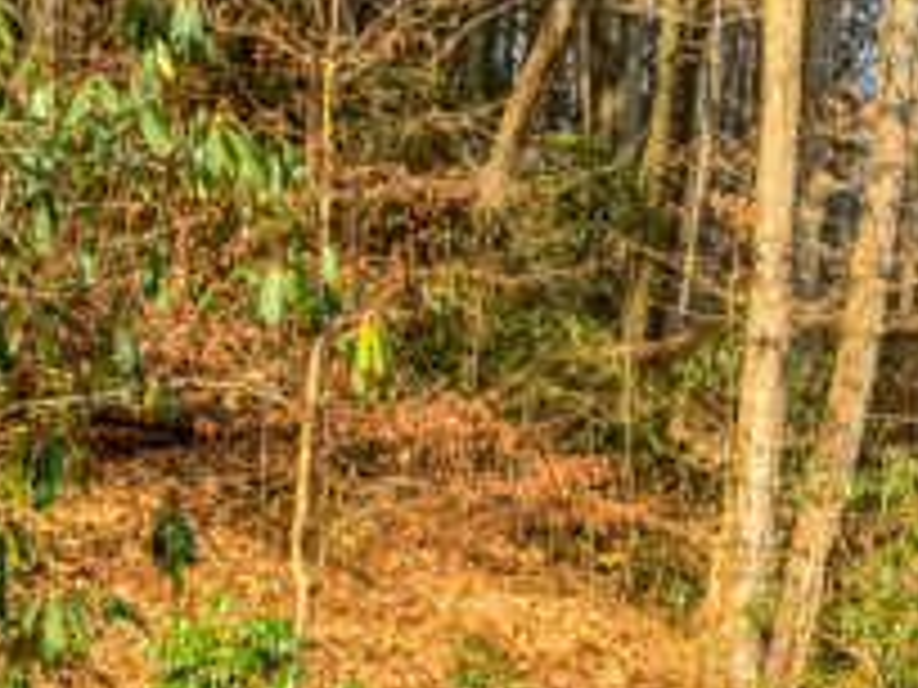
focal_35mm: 85
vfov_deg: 15.9
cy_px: 1043
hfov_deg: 22.4
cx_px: 853
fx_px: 2254
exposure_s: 1/250
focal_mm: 4.25
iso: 25
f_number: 1.8
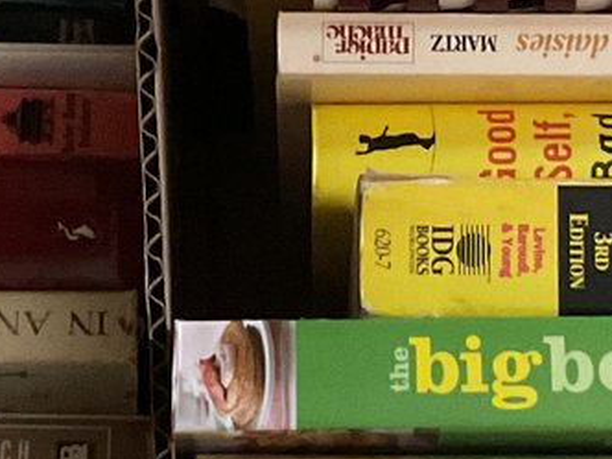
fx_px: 2334
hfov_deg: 14.9
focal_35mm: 132
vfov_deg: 11.2
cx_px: 338
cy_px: 99
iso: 500
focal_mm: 3
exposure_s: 1/25
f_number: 1.8
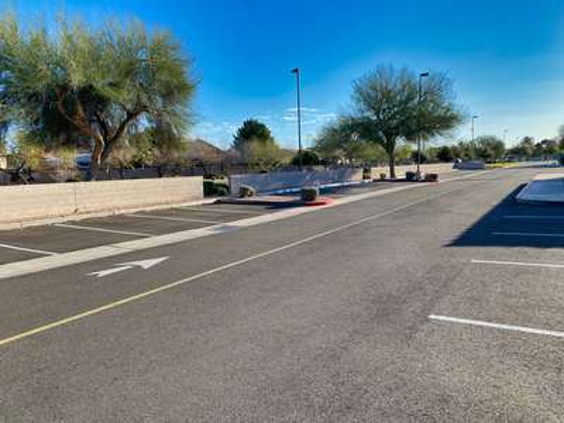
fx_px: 424
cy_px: 212
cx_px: 282
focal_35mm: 26
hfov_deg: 67.3
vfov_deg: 53.1
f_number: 1.8
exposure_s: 1/1996
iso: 32
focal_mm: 4.25
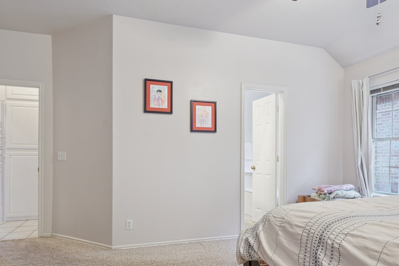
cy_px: 162
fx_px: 255
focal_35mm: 23
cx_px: 200
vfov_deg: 54.6
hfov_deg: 76.1
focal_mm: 16
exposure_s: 1/6
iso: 200
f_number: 7.1
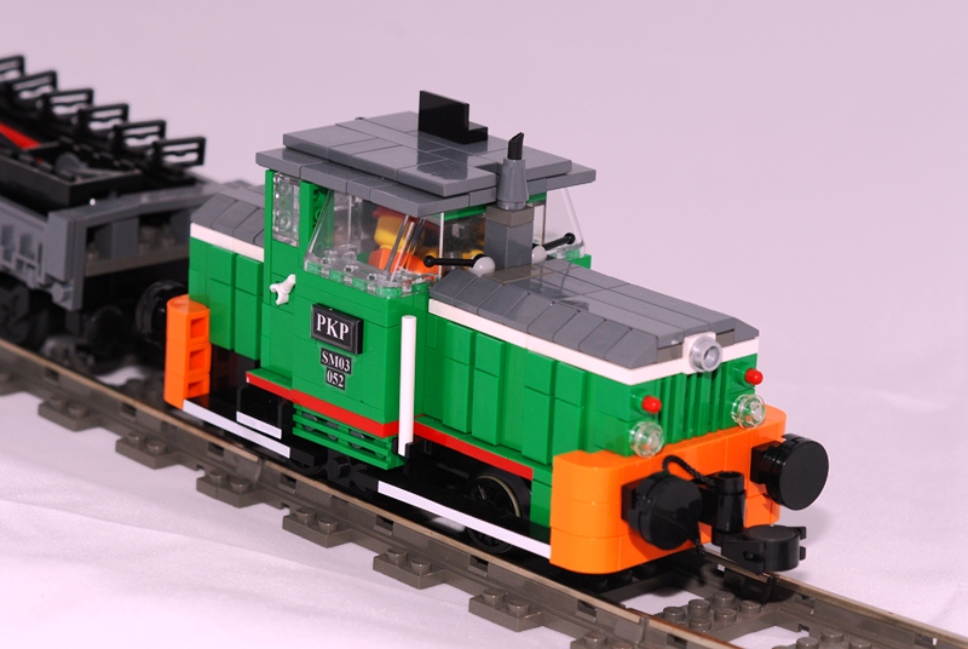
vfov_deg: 10.8
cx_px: 484
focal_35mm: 128
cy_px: 324
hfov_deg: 16.0
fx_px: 3433
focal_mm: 85
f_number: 8
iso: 320
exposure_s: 1/90
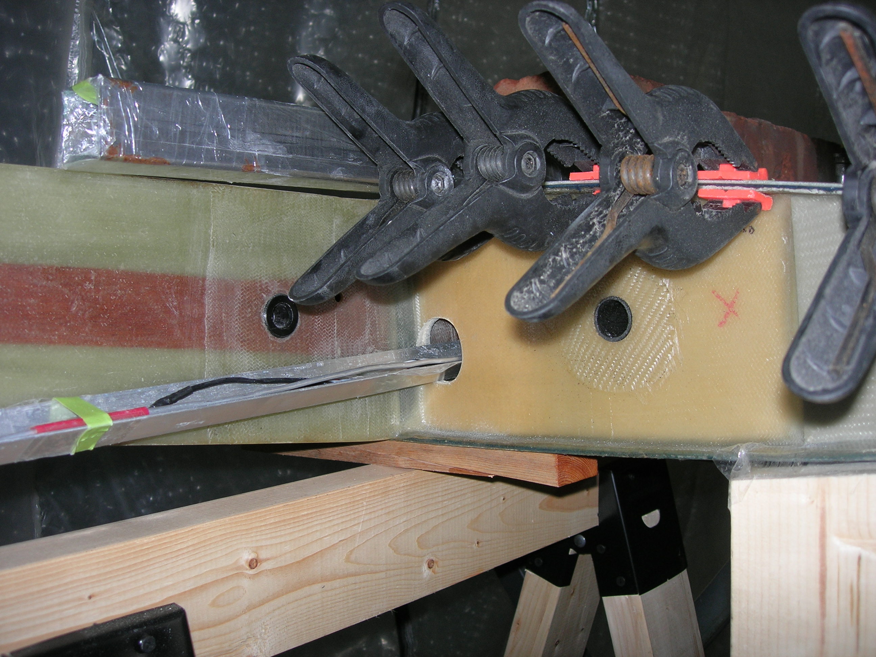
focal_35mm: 38
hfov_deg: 49.0
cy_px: 328
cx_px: 438
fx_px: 962
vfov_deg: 37.7
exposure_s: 1/60.1
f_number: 2.8
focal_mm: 7.8
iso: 64
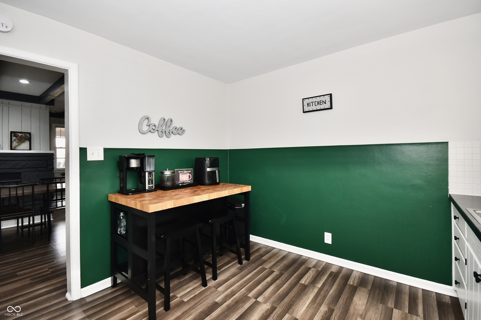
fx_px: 200
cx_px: 240
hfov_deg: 100.4
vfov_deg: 77.3
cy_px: 160
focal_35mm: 15
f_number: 6.3
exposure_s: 1/60
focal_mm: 10
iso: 640
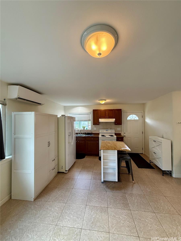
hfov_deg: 85.7
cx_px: 90
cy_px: 120
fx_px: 98
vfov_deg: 102.1
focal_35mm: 14
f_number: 2.2
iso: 320
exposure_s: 1/120
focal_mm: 2.22
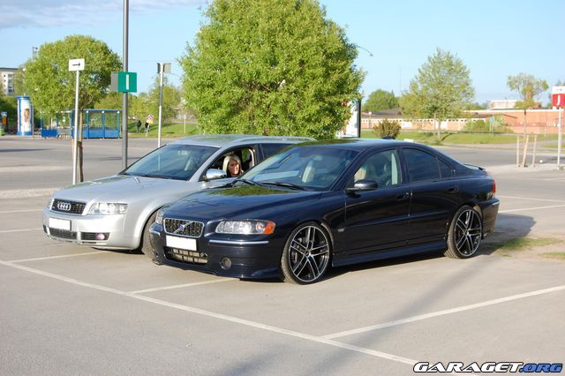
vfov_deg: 22.6
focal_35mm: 60
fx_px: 941
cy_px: 188
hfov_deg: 33.4
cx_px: 282
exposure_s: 1/200
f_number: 7.1
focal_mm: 40
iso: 200
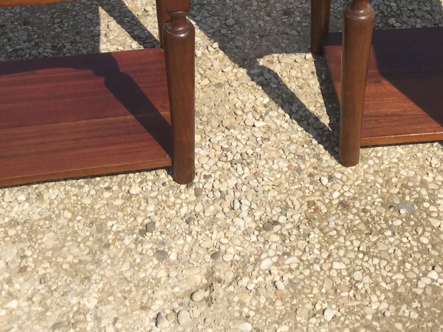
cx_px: 291
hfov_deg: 23.5
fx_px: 1062
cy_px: -51
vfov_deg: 17.1
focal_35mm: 83
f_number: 2.4
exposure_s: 1/1164
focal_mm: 3.3
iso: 25
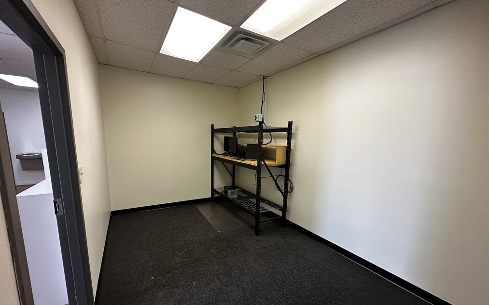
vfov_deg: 74.5
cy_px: 170
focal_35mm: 15
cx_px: 246
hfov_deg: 101.5
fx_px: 200
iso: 200
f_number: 2.2
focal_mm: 2.22
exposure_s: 1/120
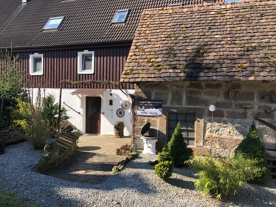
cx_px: 138
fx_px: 223
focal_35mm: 28
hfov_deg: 63.4
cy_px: 104
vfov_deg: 49.7
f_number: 1.8
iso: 20
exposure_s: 1/571
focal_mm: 4
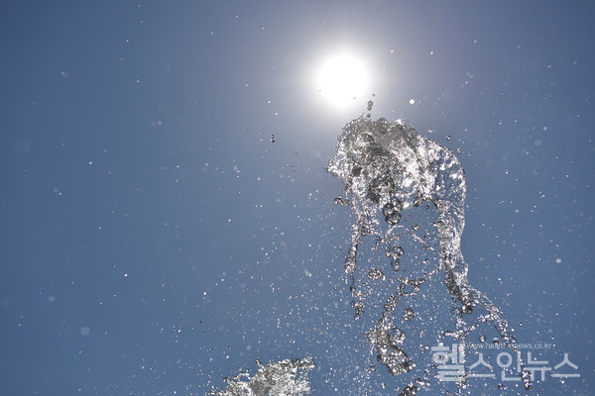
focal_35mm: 70
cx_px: 298
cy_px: 198
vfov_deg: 19.5
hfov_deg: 28.8
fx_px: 1157
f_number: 6.3
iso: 100
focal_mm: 70
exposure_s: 1/3200
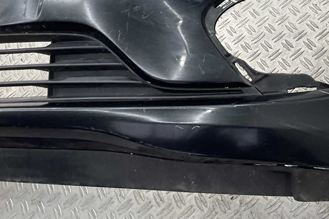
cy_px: -26
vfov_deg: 20.5
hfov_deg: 31.8
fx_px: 576
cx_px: 203
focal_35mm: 63
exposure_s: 1/120
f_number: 1.8
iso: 50
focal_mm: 3
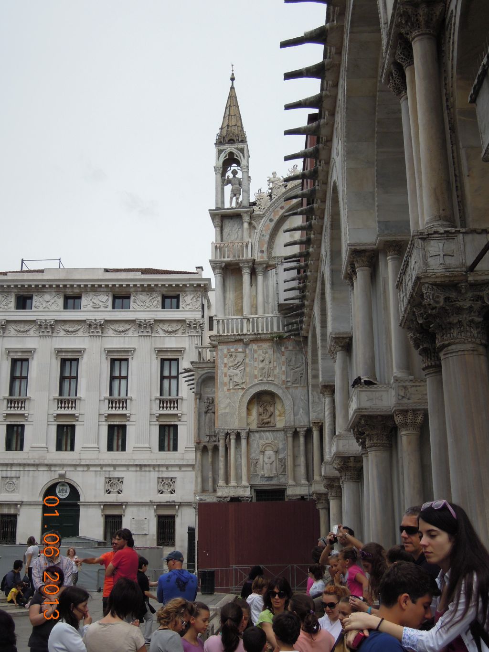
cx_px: 244
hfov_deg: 32.2
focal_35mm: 45
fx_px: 847
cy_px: 326
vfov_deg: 42.1
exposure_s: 1/1600
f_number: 4
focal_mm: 8.1
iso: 160
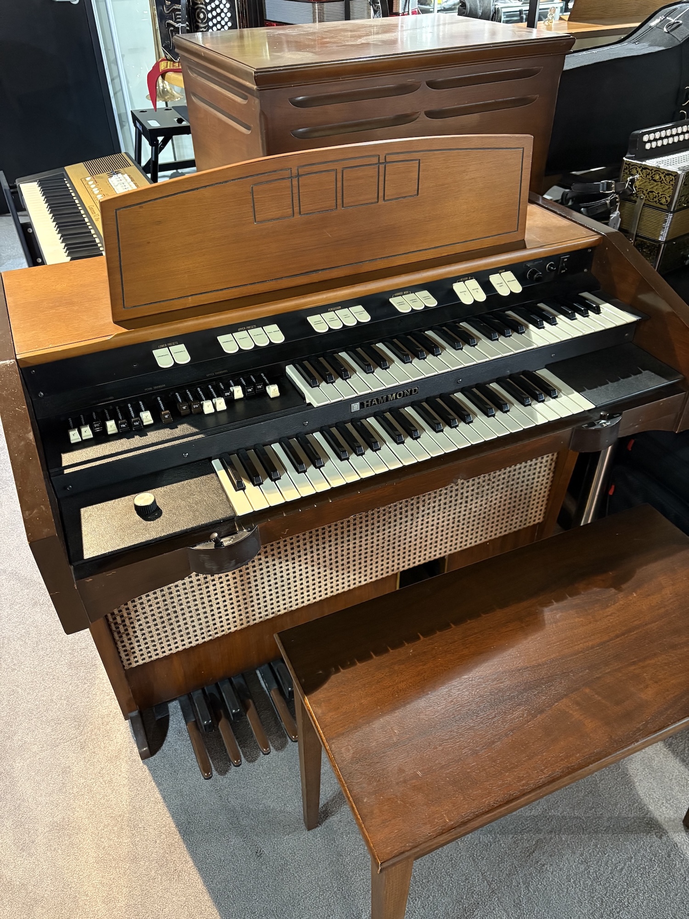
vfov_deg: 67.3
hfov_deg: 53.1
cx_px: 344
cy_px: 460
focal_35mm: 26
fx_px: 690
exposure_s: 1/25
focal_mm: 5.96
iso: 500
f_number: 1.6
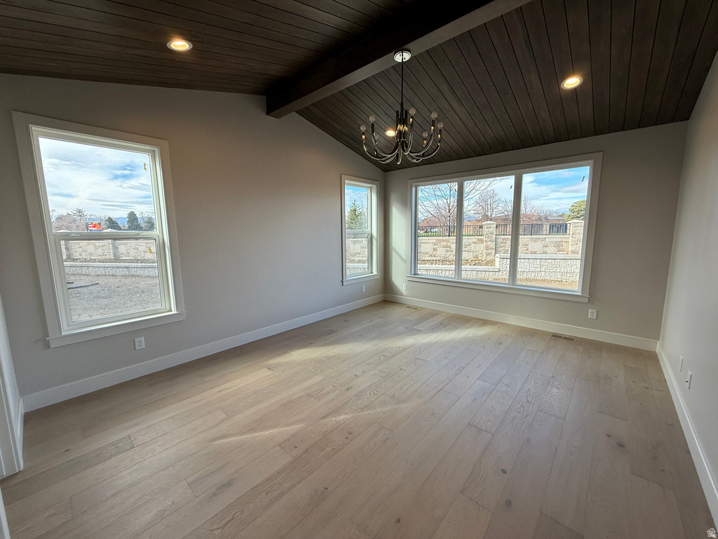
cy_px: 270
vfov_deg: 85.7
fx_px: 290
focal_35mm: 14
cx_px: 359
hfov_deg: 102.1
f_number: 2.2
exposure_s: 1/288
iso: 64
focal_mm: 2.22
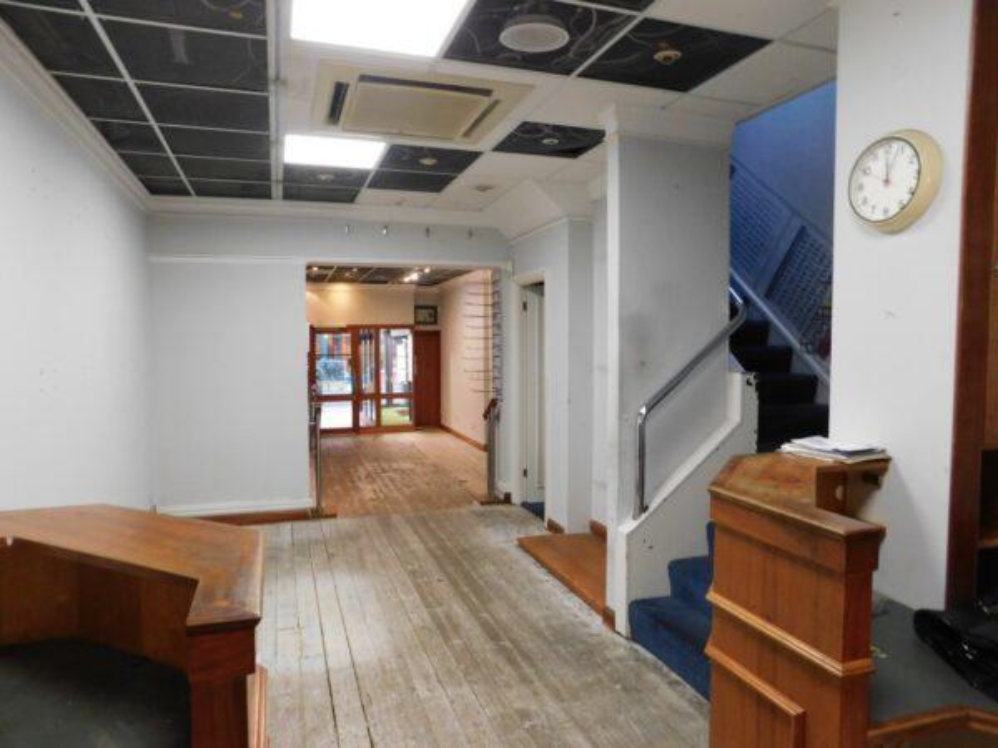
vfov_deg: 58.9
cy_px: 374
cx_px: 499
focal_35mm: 23
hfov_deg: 73.9
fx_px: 663
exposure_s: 1/30
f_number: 3
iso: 280
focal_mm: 4
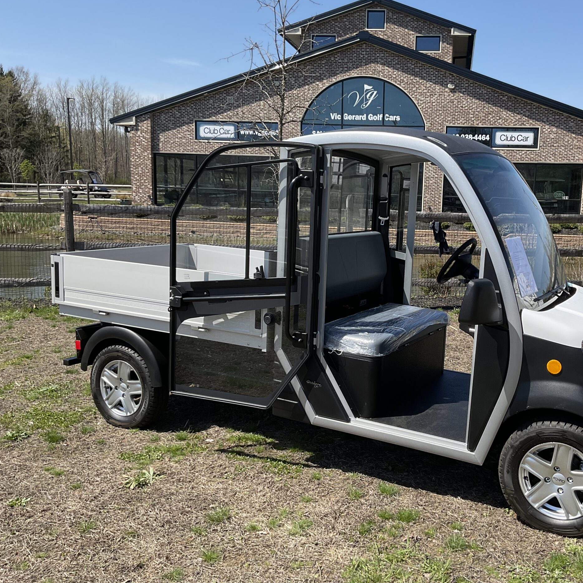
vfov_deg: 47.2
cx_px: 384
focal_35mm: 35
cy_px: 287
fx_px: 667
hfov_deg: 46.6
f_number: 1.8
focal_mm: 3
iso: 16
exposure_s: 1/1250
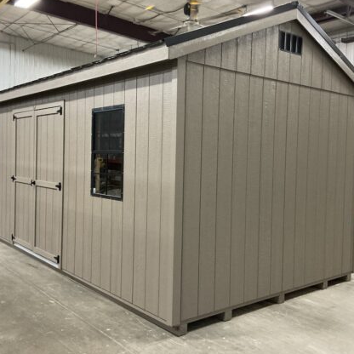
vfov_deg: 44.9
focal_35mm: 37
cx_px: 167
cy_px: 168
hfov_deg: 44.9
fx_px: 428
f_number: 1.8
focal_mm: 3
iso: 250
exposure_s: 1/60
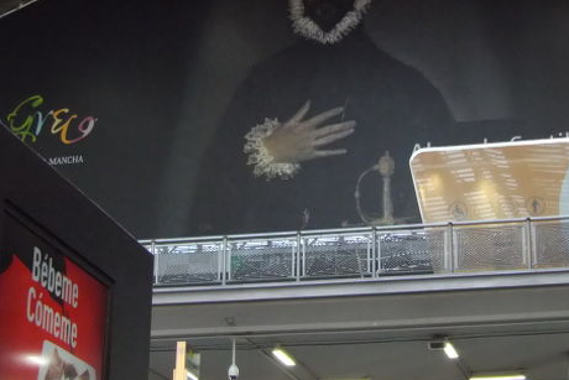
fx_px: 1439
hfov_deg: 22.4
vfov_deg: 15.0
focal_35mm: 91
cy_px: 132
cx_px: 322
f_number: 3.7
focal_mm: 11
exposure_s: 1/40
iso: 800
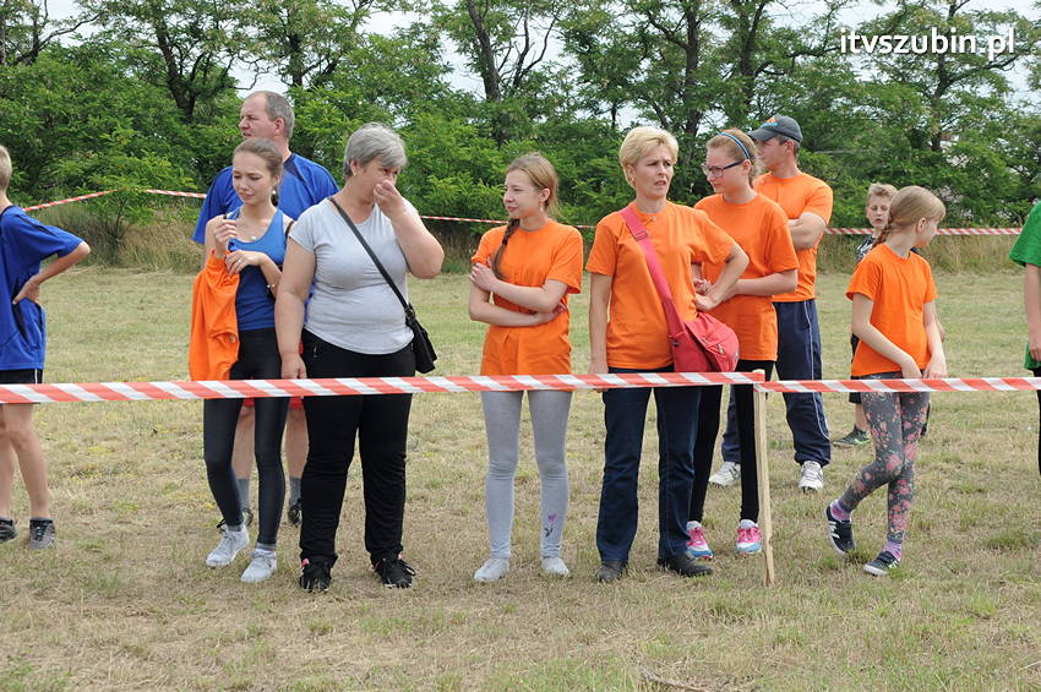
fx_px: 2253
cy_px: 346
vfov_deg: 17.5
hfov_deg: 26.0
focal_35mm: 78
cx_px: 520
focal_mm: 52
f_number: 11
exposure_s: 1/500
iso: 500
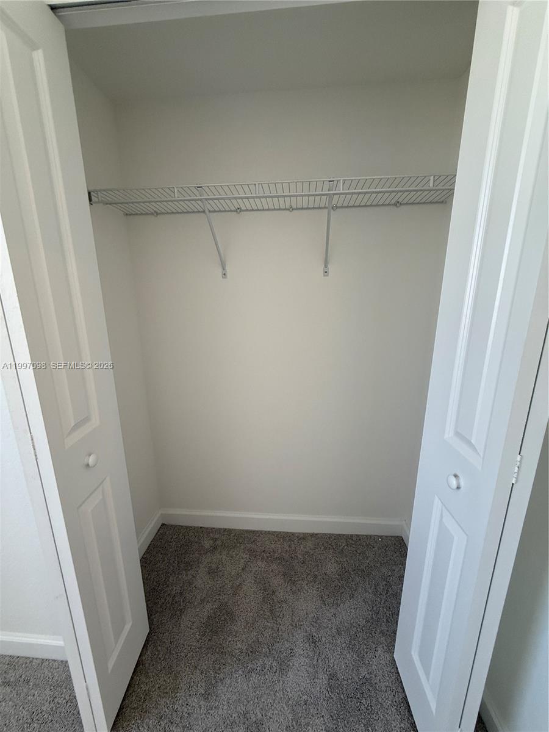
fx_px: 296
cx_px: 274
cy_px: 366
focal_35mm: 14
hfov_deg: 85.7
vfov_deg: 102.1
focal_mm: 2.22
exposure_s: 1/120
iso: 320
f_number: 2.2
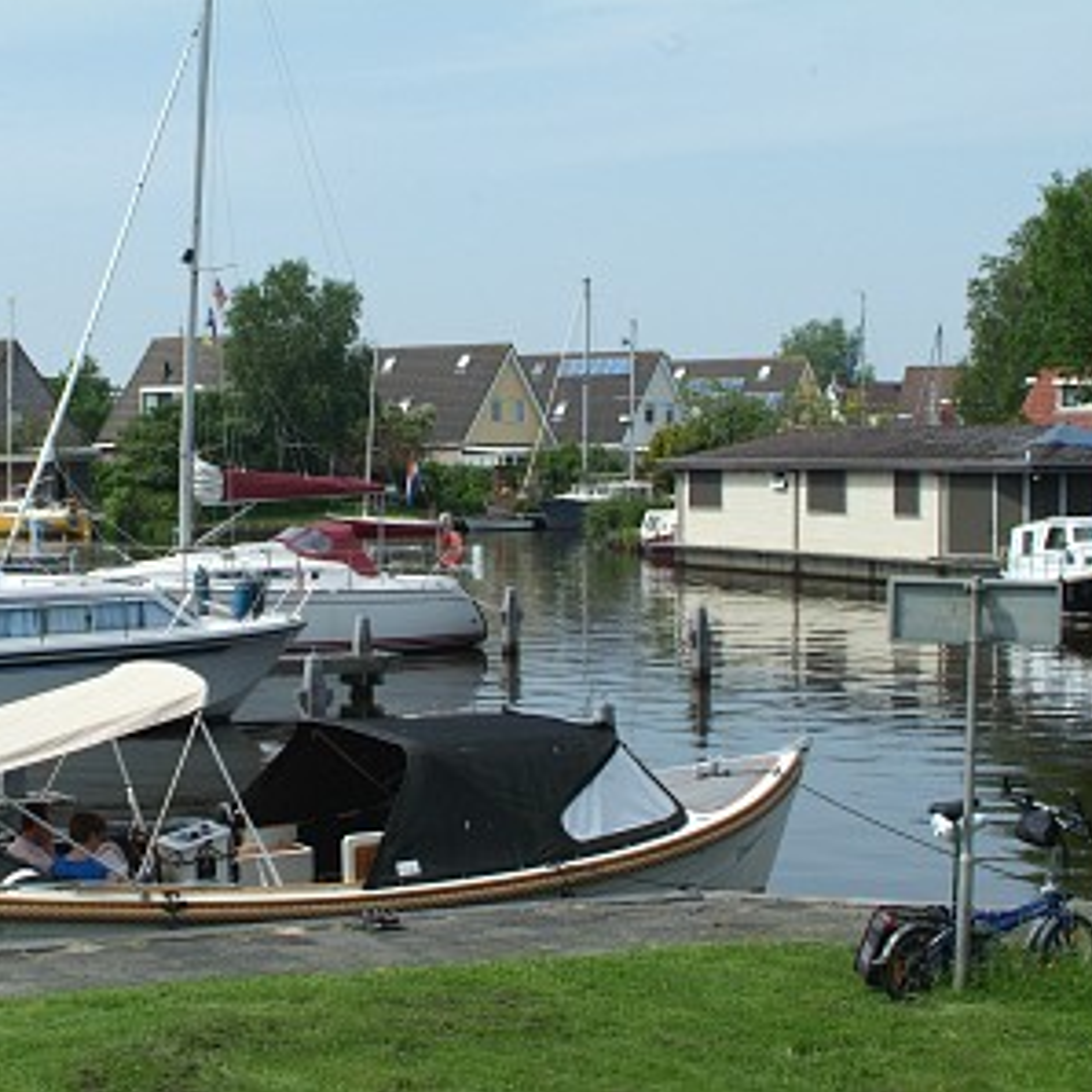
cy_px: 544
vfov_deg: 25.4
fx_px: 2427
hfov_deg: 25.3
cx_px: 381
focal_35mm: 68
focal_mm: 35
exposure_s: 1/750
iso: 400
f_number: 9.5
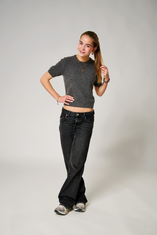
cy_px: 118
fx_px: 392
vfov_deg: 33.4
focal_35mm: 60
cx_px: 78
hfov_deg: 22.6
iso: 100
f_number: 9
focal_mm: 60
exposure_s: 1/125
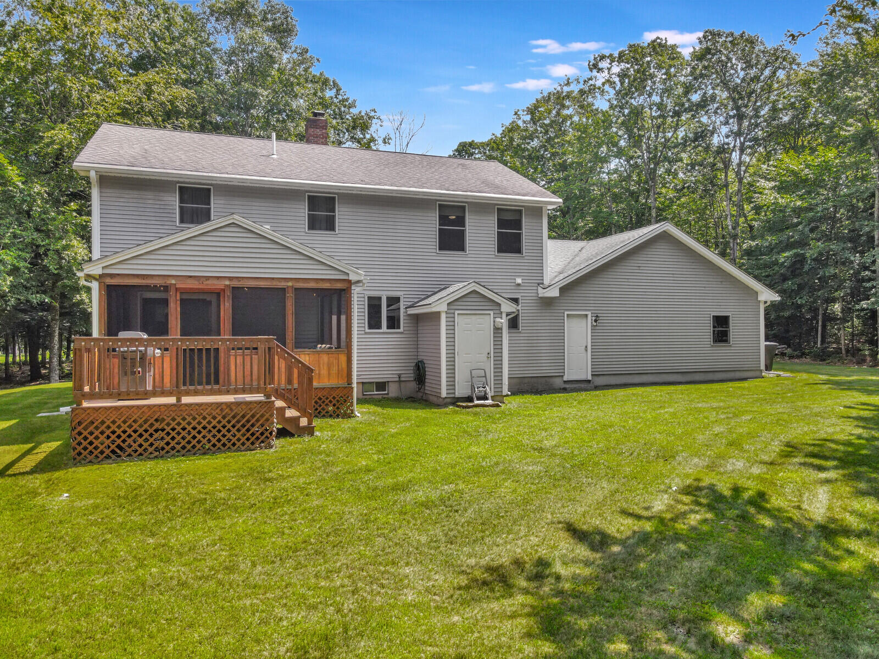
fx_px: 609
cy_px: 330
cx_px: 440
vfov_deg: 56.8
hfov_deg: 71.6
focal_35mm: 24
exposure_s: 1/400
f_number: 2.8
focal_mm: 4.5
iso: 200
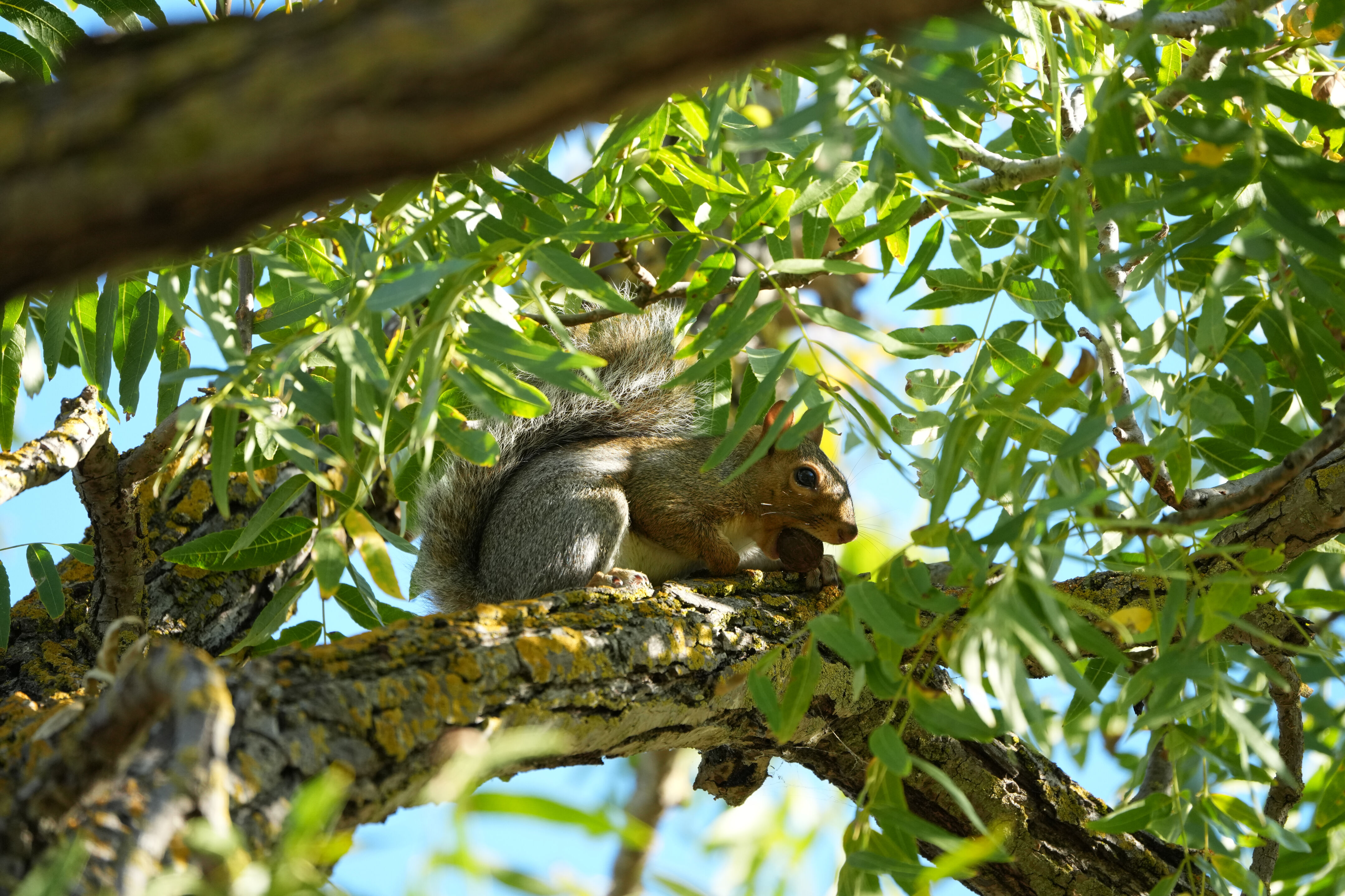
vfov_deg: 3.4
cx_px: 672
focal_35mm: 400
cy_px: 448
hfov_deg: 5.2
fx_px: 14943
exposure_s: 1/500
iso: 1250
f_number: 6.3
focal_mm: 400
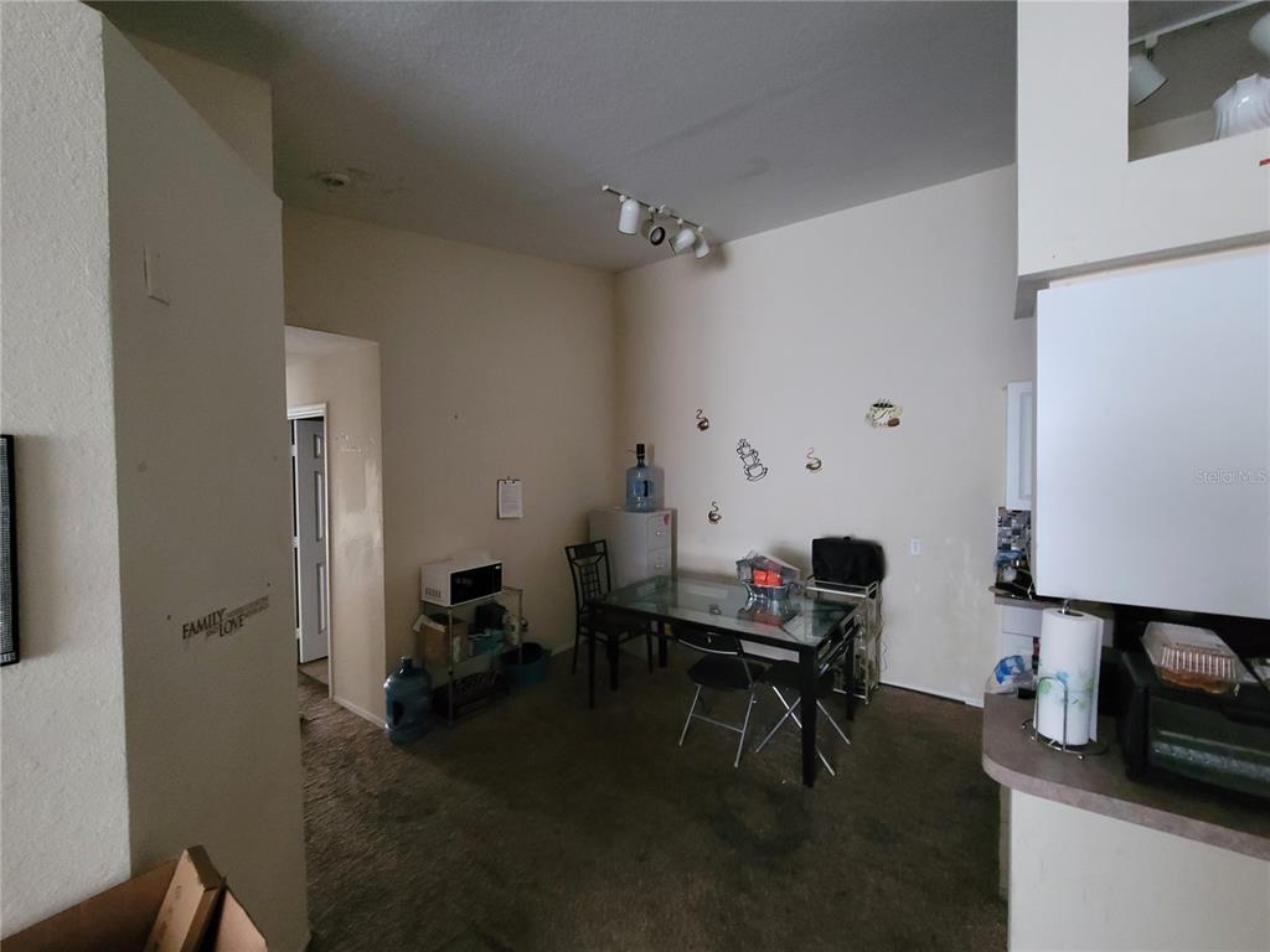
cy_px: 476
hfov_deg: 106.2
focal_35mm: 13
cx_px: 635
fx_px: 477
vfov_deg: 89.9
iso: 1000
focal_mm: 2.2
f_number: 2.2
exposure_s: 1/24
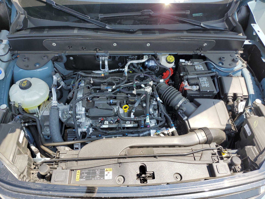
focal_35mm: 26
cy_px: 100
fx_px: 199
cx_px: 132
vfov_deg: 53.1
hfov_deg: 67.3
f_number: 1.5
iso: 50
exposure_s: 1/769
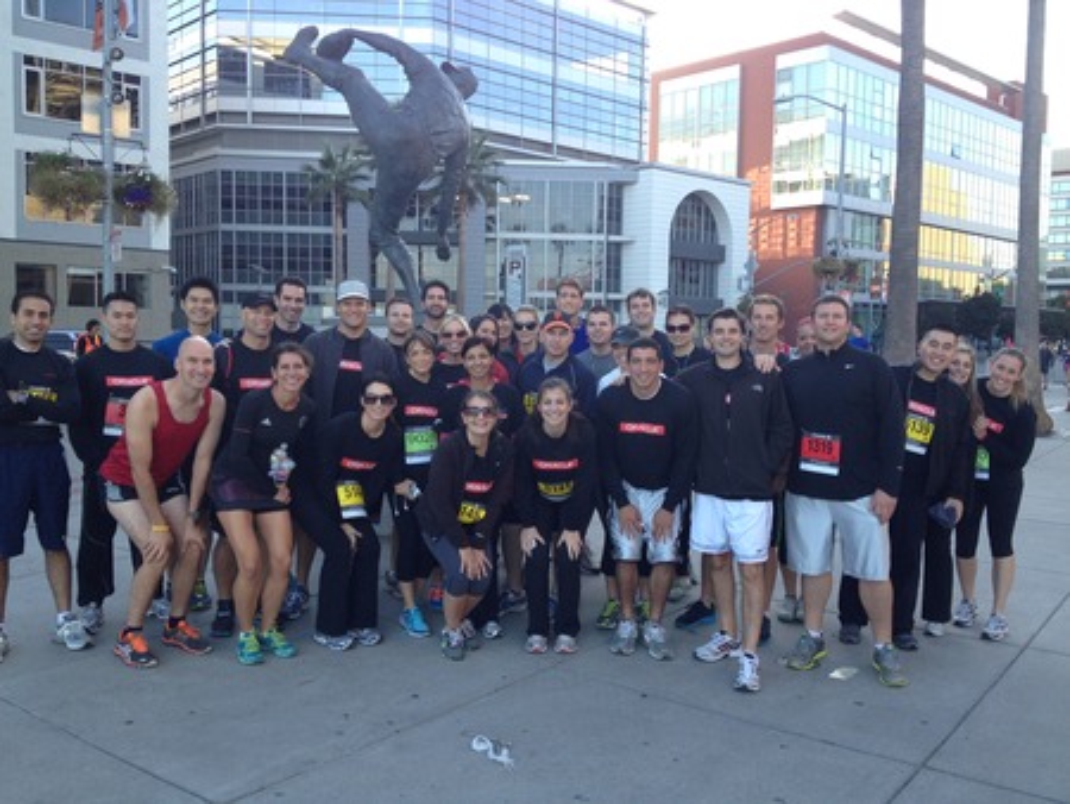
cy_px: 402
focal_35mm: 35
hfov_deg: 52.6
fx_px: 1082
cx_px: 535
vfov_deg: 40.7
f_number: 2.4
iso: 64
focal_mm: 4.28
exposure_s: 1/162
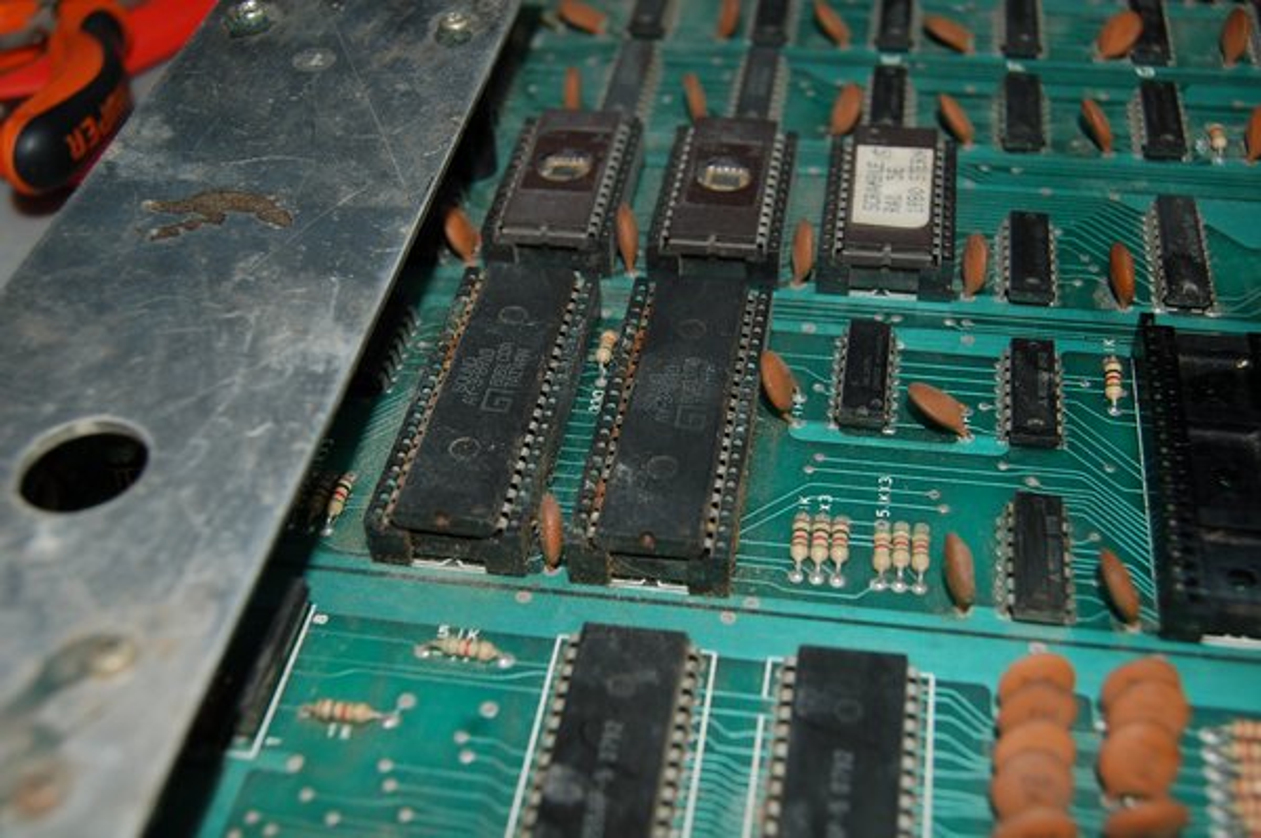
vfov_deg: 28.9
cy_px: 419
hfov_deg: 42.4
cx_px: 630
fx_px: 1627
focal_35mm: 46
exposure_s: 1/125
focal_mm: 31
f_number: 5.6
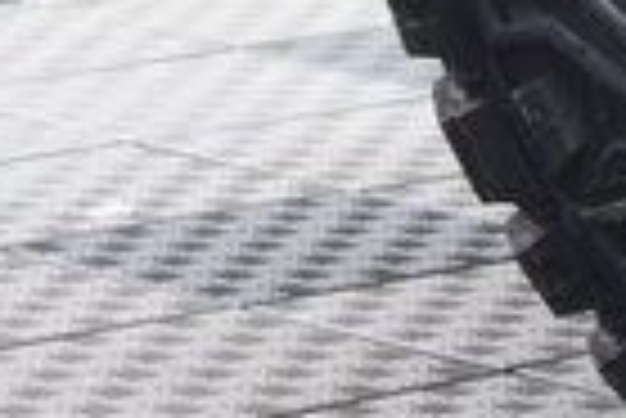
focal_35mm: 353
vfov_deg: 3.9
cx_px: 1630
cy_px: -479
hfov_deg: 5.6
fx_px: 6145
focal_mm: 32
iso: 1000
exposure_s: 1/15
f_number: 6.3
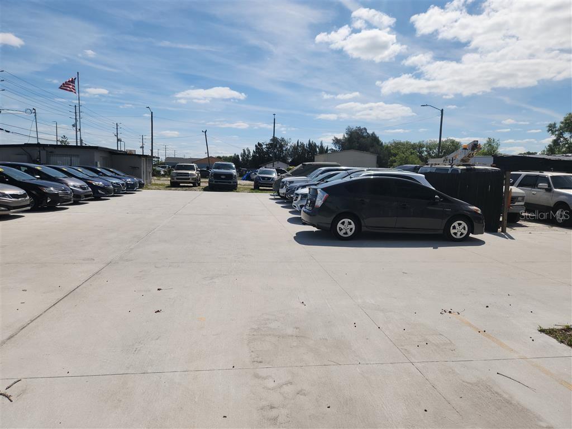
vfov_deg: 58.9
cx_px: 286
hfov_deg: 73.9
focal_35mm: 23
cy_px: 214
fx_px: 380
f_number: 1.8
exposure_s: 1/3809
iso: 20
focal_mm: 5.4
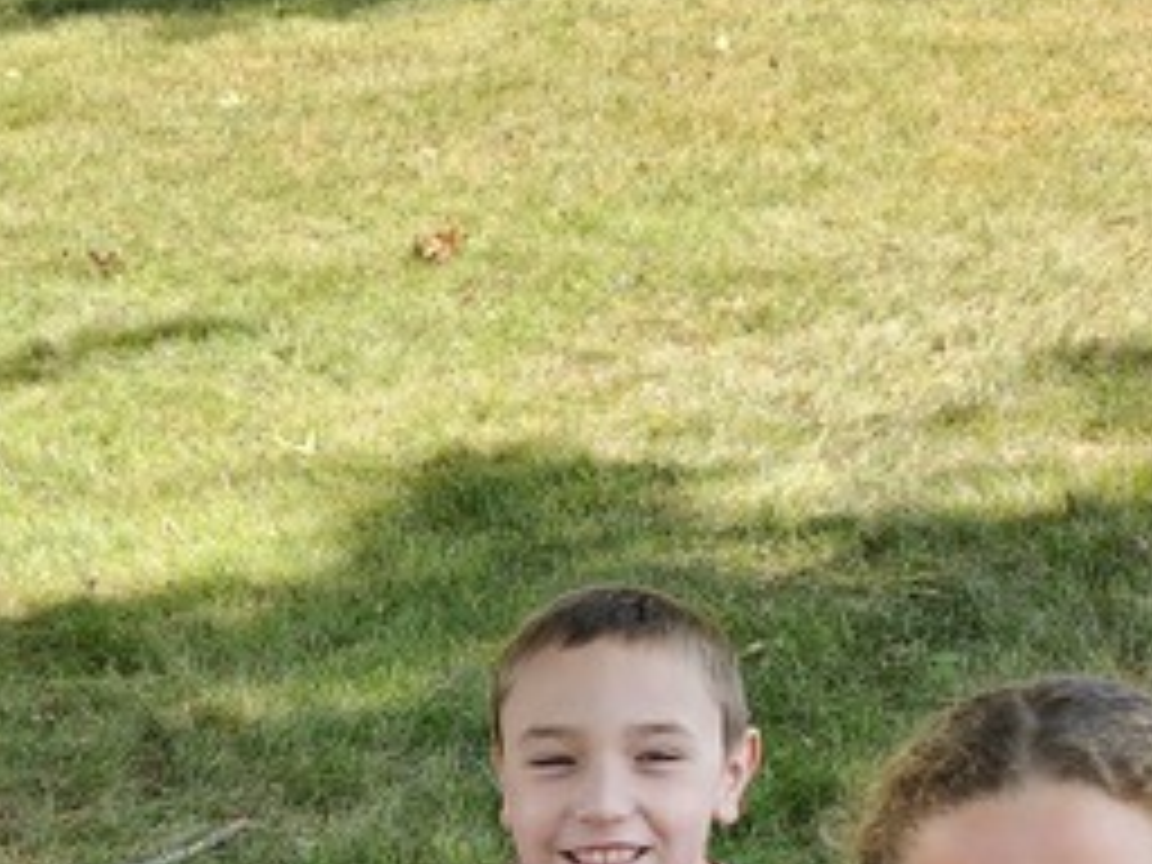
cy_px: 1458
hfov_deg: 20.9
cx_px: 162
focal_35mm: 92
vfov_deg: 14.5
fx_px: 3062
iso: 25
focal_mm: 5.54
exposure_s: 1/205
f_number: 1.8
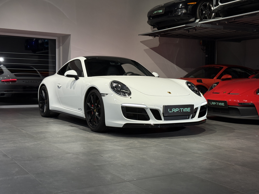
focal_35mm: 48
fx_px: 359
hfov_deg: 39.7
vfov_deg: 30.3
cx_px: 130
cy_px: 97
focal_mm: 6.76
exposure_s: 1/100
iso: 125
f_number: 1.78
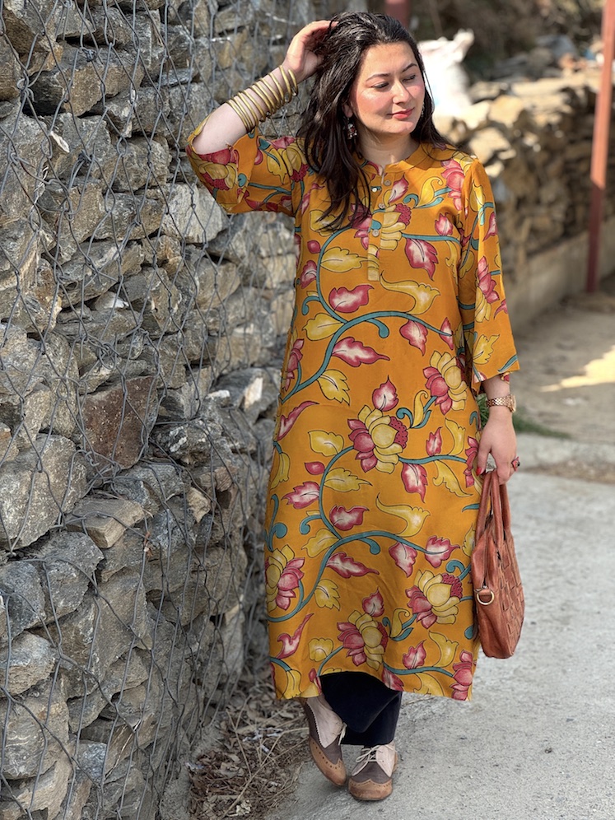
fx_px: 1824
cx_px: 308
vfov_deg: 25.3
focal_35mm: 77
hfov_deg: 19.1
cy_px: 410
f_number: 2.8
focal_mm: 9
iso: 25
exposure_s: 1/459
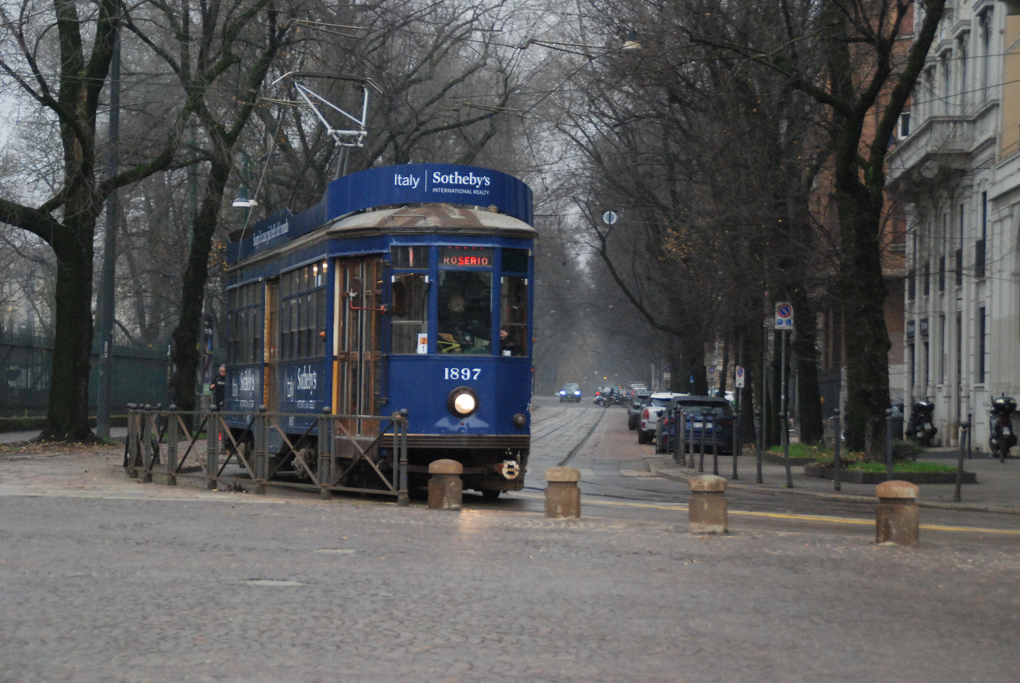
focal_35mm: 90
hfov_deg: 22.6
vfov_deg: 15.2
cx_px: 510
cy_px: 342
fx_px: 2553
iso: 1600
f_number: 5
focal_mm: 60
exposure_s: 1/200
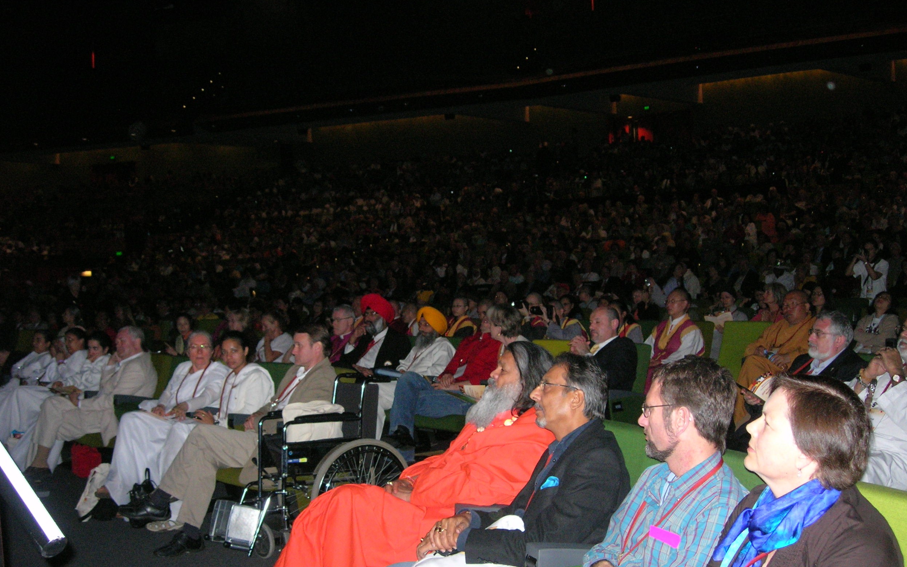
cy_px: 318
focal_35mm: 42
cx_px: 460
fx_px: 1038
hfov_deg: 47.2
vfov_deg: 30.5
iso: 200
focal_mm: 7.8
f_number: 2.8
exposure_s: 1/60.1
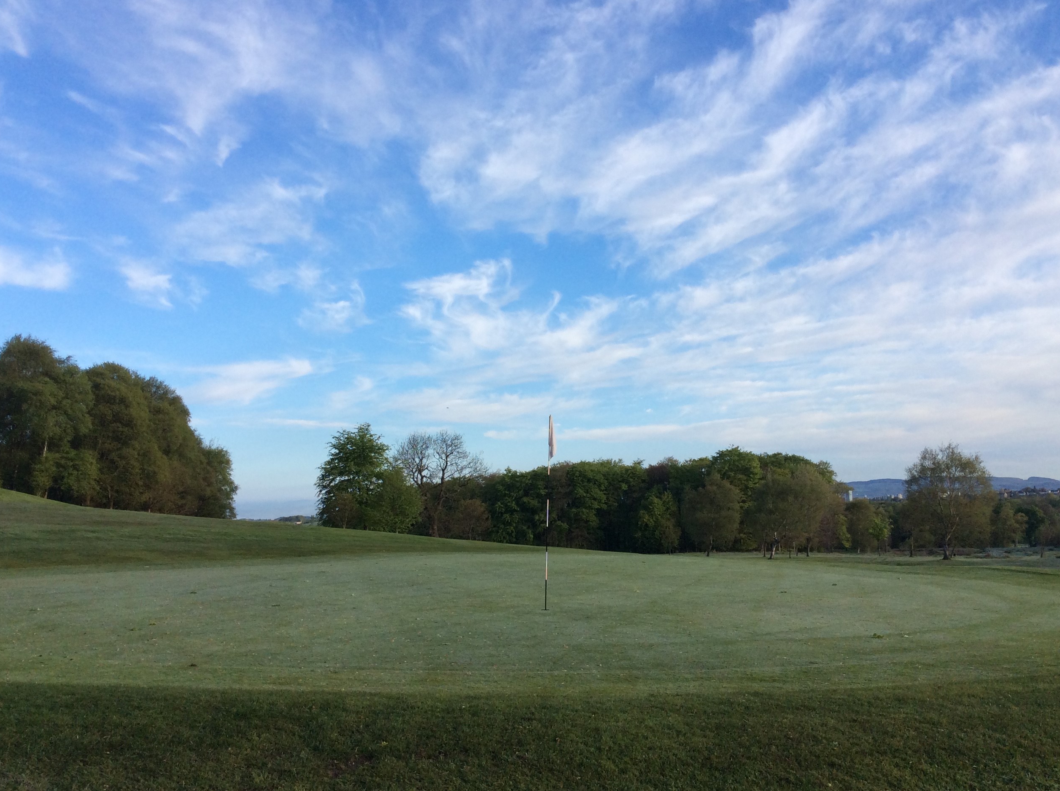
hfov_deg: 55.4
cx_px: 537
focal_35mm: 33
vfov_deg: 42.8
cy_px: 394
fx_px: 1009
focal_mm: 3.3
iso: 32
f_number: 2.4
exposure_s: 1/657
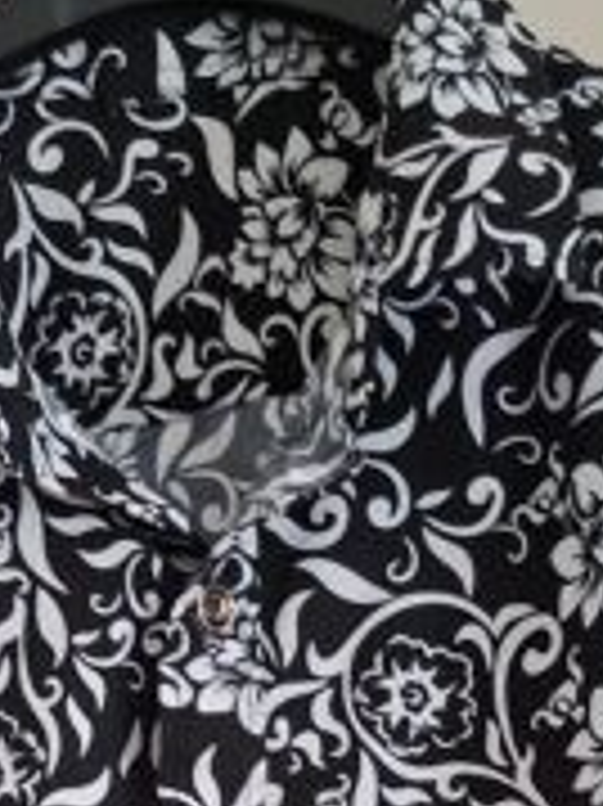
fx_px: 2395
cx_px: 288
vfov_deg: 16.8
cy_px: 1315
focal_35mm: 103
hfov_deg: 14.3
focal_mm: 5.54
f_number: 1.8
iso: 800
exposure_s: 1/25
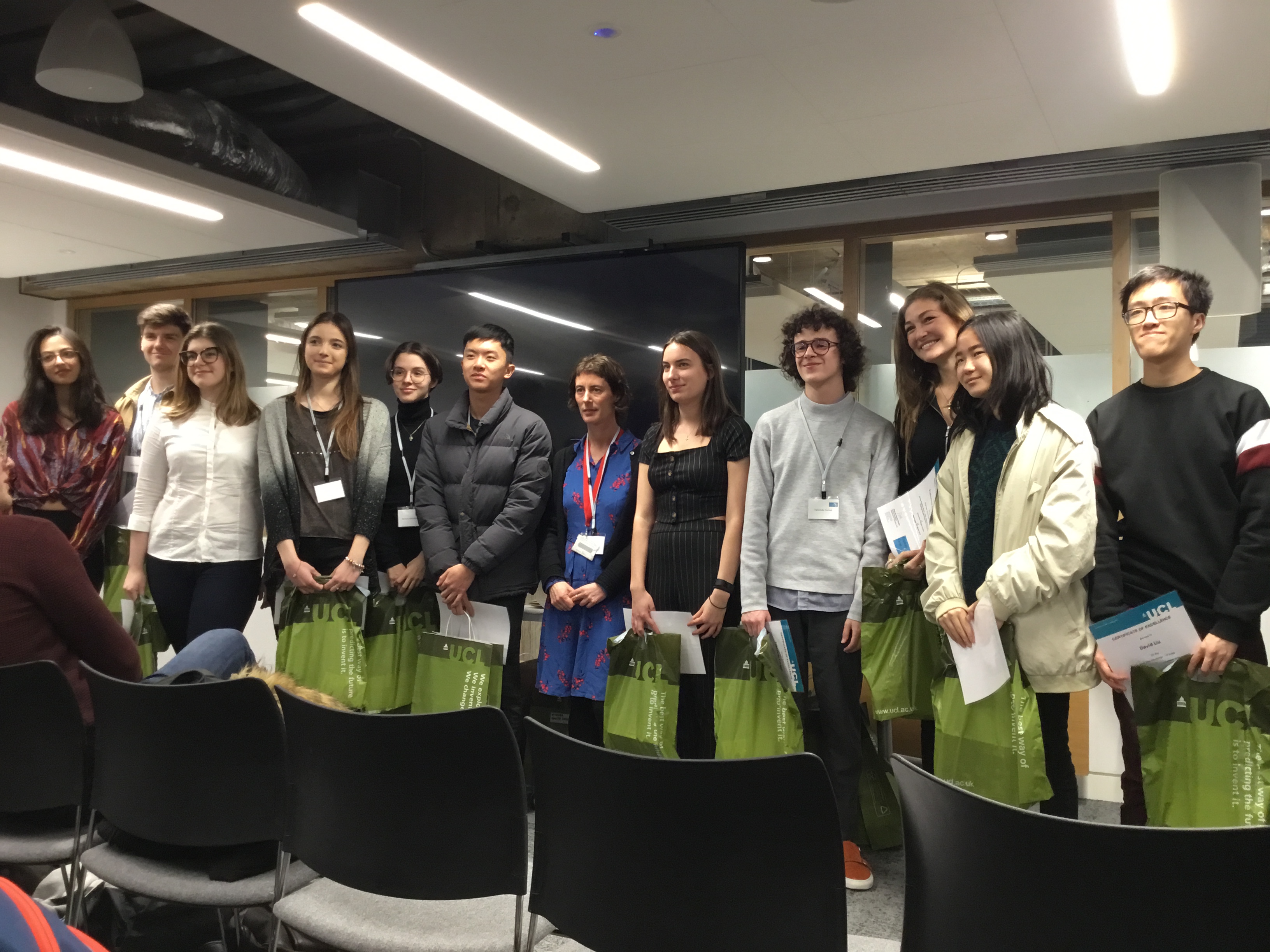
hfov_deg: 58.4
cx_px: 635
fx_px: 1137
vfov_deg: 45.4
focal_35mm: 31
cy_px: 476
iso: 160
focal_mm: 3.3
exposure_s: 1/33
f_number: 2.4
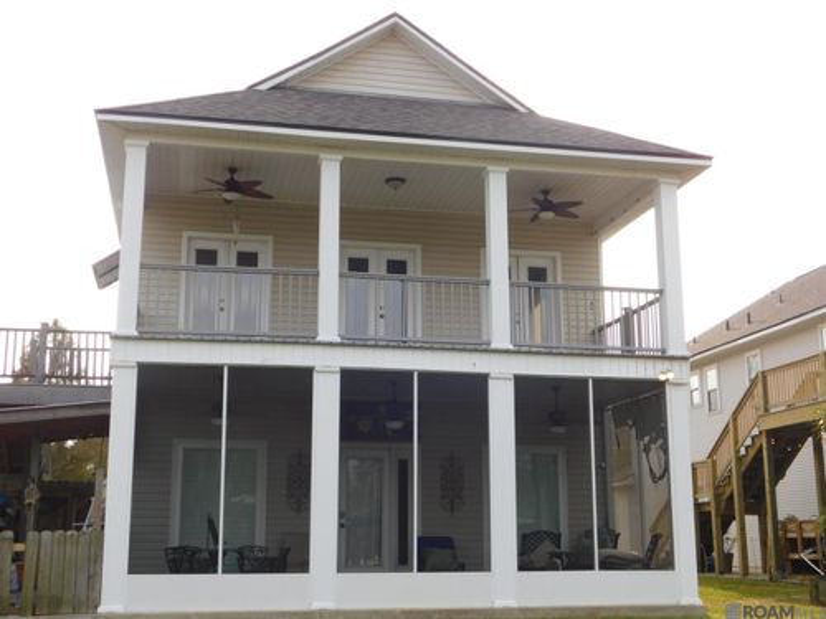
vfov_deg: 32.2
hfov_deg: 42.1
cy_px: 310
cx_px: 413
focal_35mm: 45
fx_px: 1074
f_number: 3.7
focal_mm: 8
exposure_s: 1/400
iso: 125
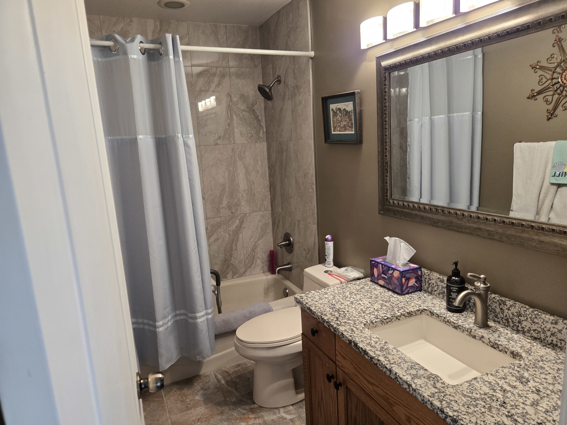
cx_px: 284
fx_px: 377
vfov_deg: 58.9
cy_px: 212
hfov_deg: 73.9
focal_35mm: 23
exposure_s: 1/120
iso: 125
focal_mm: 5.4
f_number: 1.8
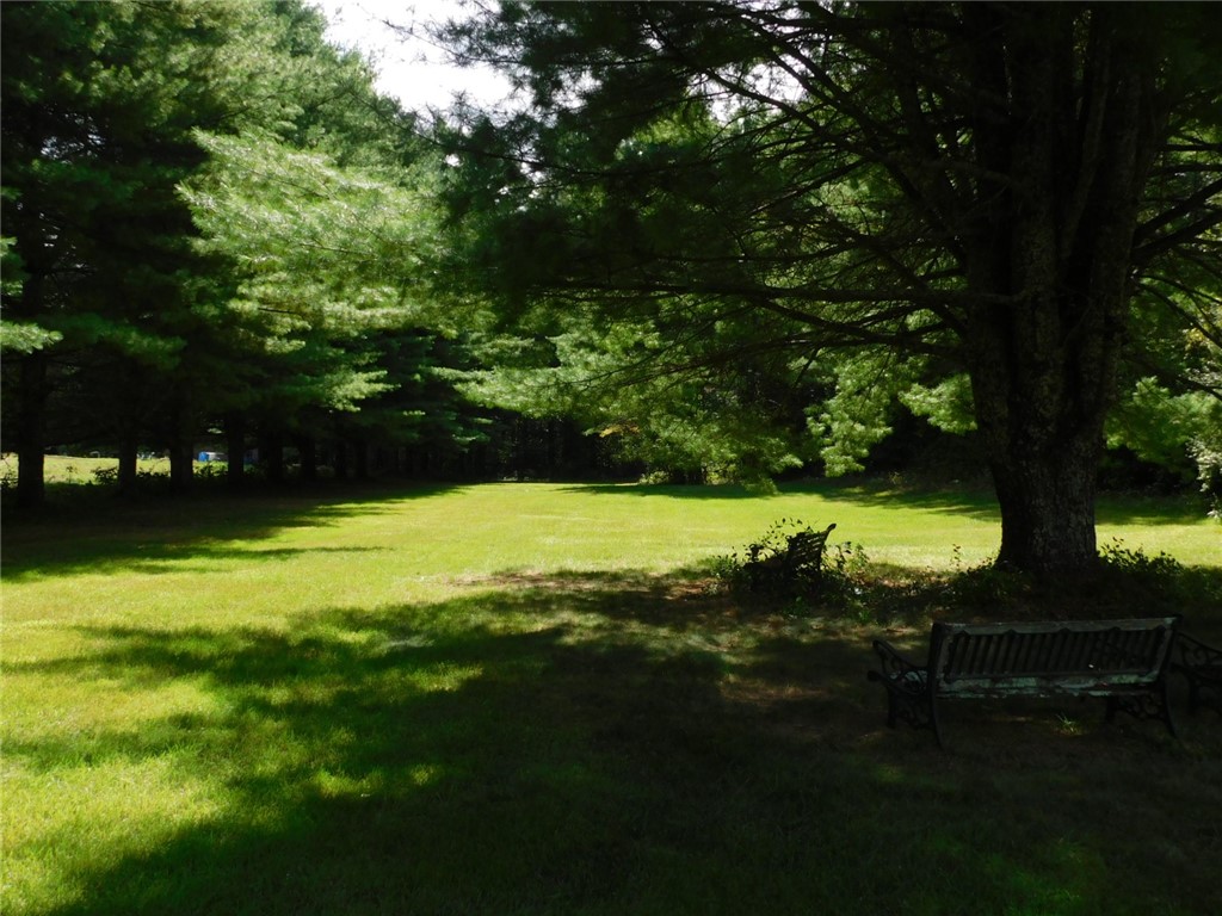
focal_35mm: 28
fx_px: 988
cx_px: 611
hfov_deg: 63.4
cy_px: 458
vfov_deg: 49.7
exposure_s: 1/500
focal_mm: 4.9
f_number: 3.2
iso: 125
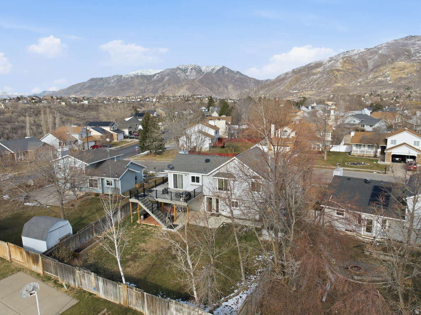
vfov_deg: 56.8
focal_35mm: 24
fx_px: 292
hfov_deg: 71.6
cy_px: 158
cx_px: 210
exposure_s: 1/2000
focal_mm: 12.3
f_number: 2.8
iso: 210
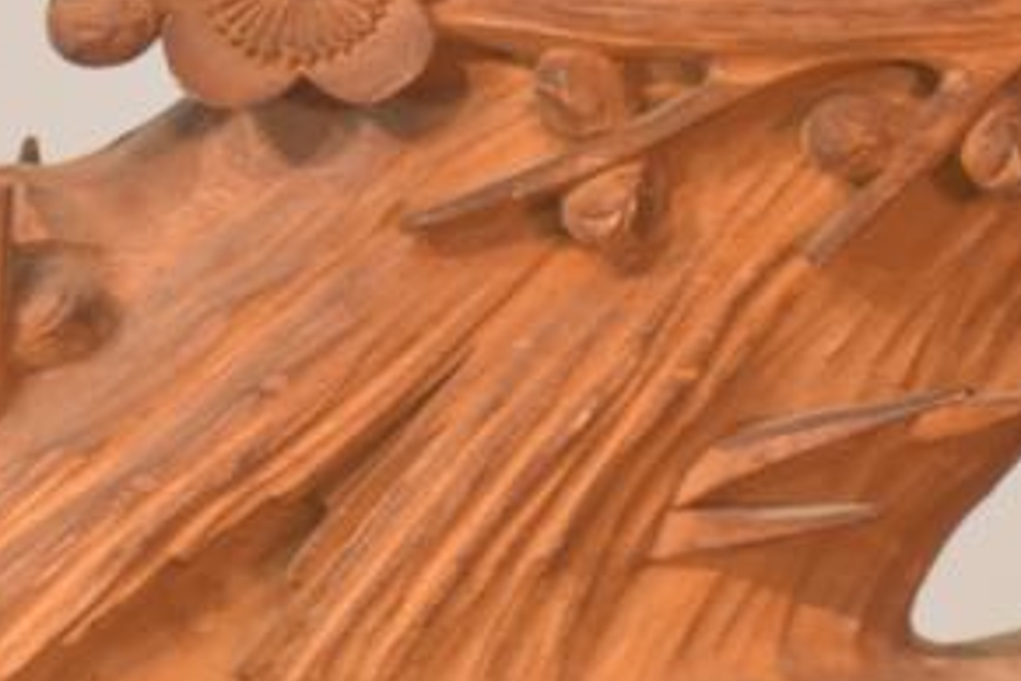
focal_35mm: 726
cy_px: -93
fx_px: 20589
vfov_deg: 1.9
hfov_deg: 2.8
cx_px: -56
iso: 2000
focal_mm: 130
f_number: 6
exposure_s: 1/60
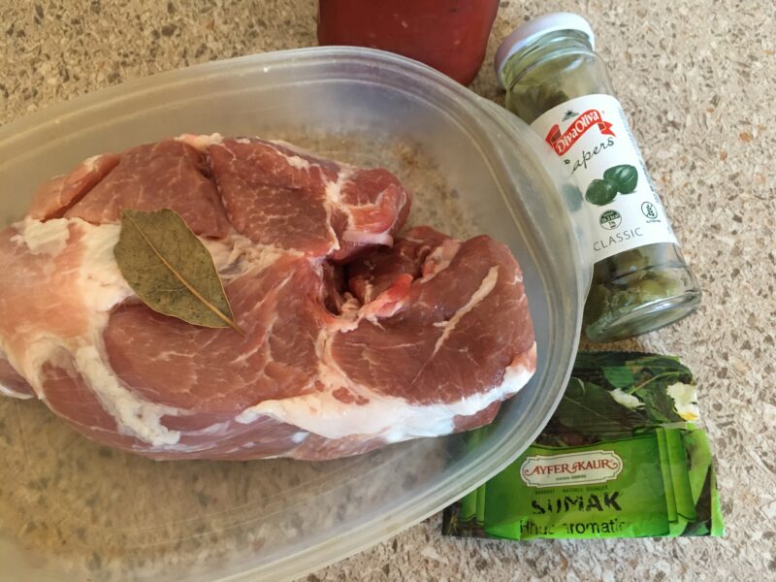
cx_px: 388
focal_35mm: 29
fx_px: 650
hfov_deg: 61.7
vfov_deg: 48.2
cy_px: 291
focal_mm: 4.15
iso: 200
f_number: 2.2
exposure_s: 1/33
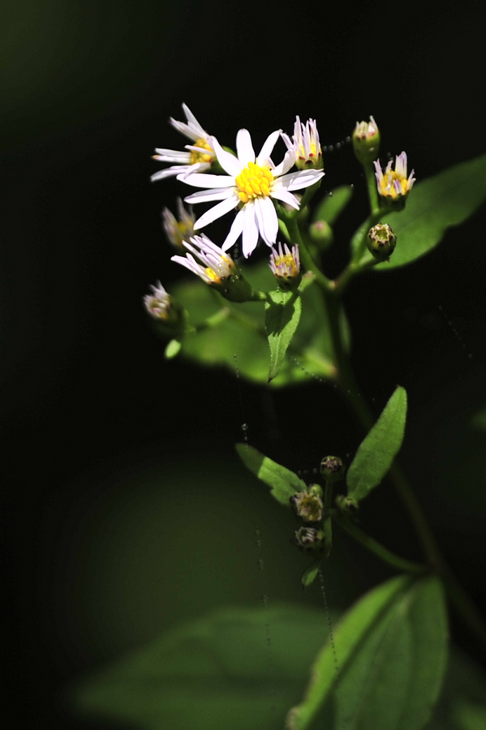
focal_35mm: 200
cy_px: 365
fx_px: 4054
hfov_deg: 6.9
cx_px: 243
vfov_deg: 10.3
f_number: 2.8
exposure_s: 1/1600
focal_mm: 200
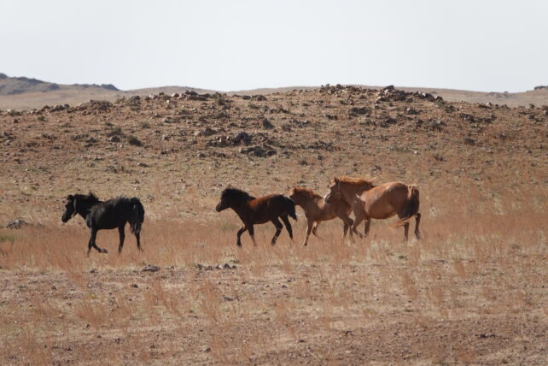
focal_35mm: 424
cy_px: 183
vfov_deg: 3.2
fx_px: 6454
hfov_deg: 4.9
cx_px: 274
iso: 100
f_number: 4
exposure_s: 1/640
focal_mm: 155.41
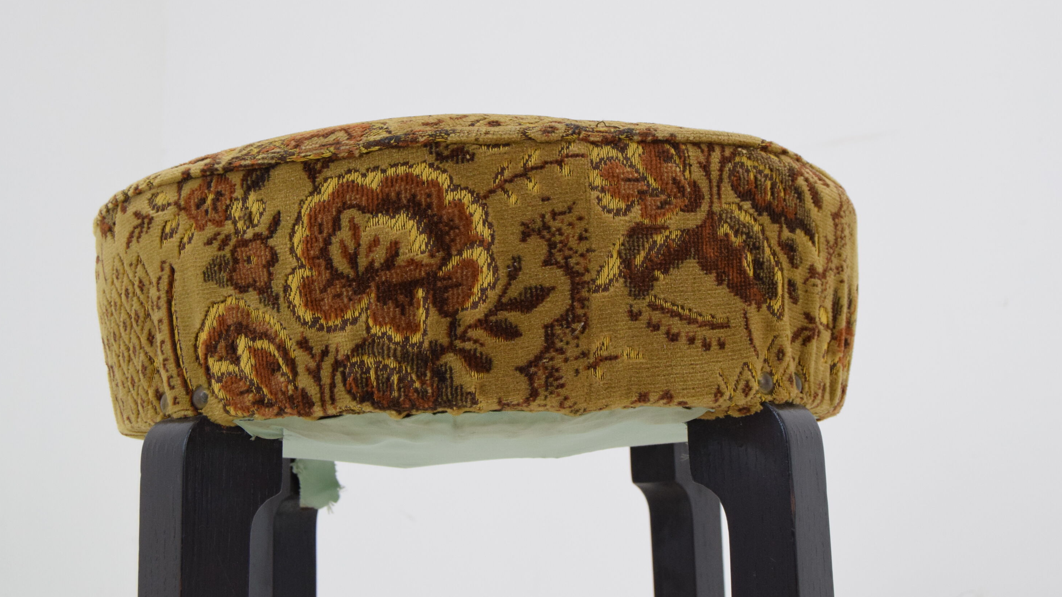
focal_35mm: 48
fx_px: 1352
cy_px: 269
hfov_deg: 42.9
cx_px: 536
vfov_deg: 24.9
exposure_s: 1/200
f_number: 7.1
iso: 1600
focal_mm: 30
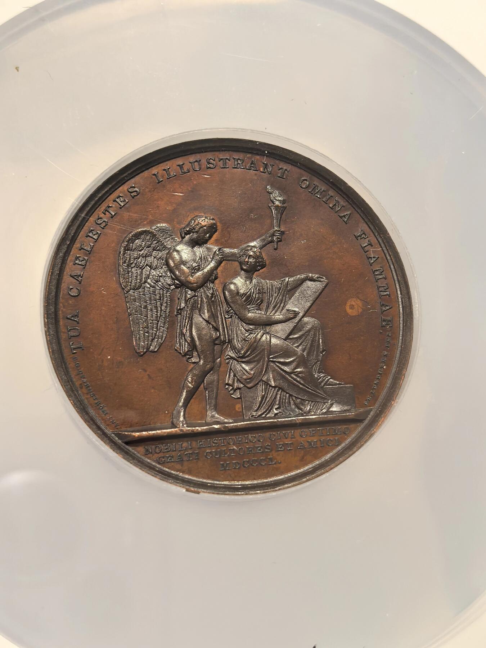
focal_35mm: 54
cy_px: 324
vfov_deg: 35.5
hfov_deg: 27.0
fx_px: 1011
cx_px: 243
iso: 200
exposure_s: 1/50
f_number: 2
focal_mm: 6.98
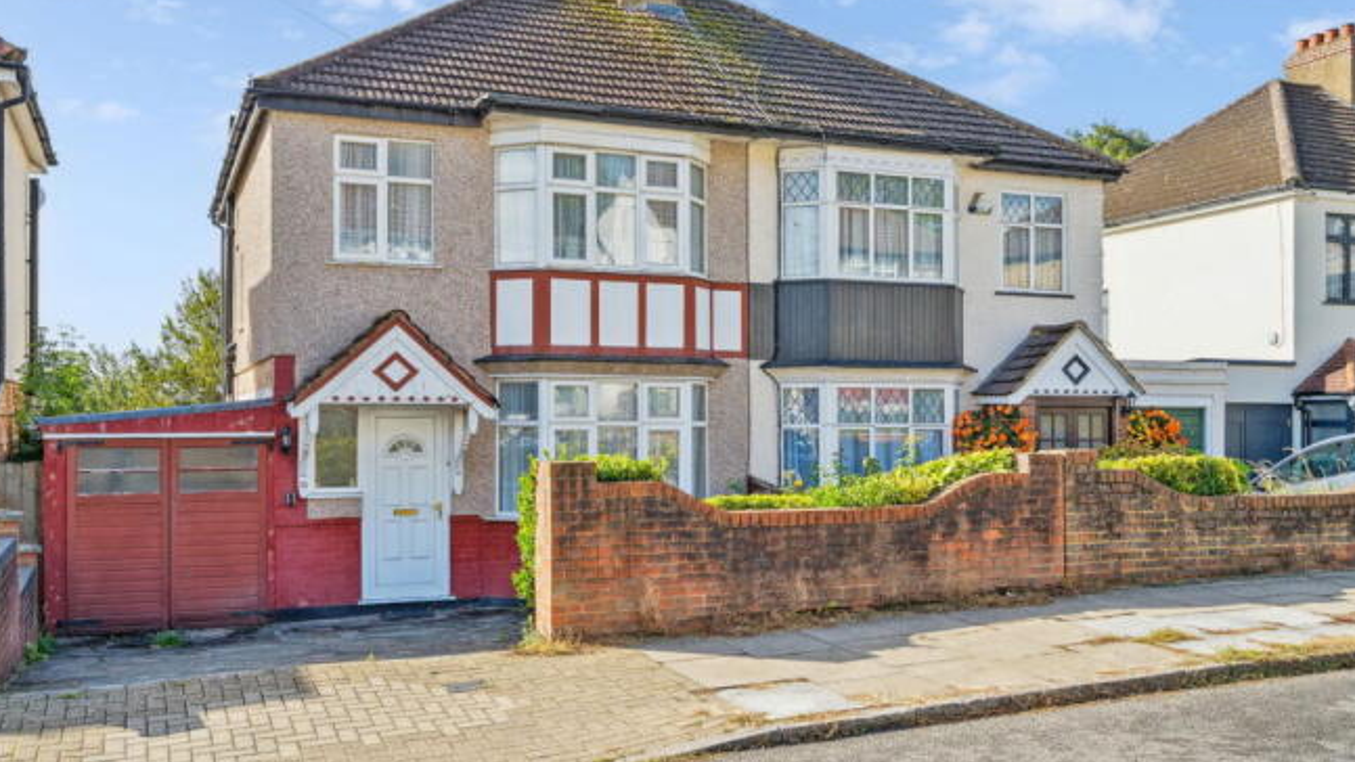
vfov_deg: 33.7
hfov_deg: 56.6
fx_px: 1258
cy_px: 332
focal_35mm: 35
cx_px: 675
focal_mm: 33
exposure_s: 1/500
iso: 320
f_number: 5.6
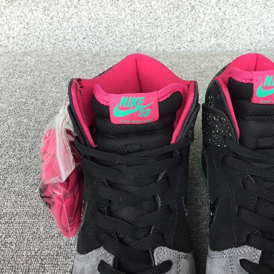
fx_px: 331
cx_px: 178
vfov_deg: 44.9
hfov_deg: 44.4
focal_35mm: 37
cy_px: 136
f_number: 2.4
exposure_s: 1/104
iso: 25
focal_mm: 3.3
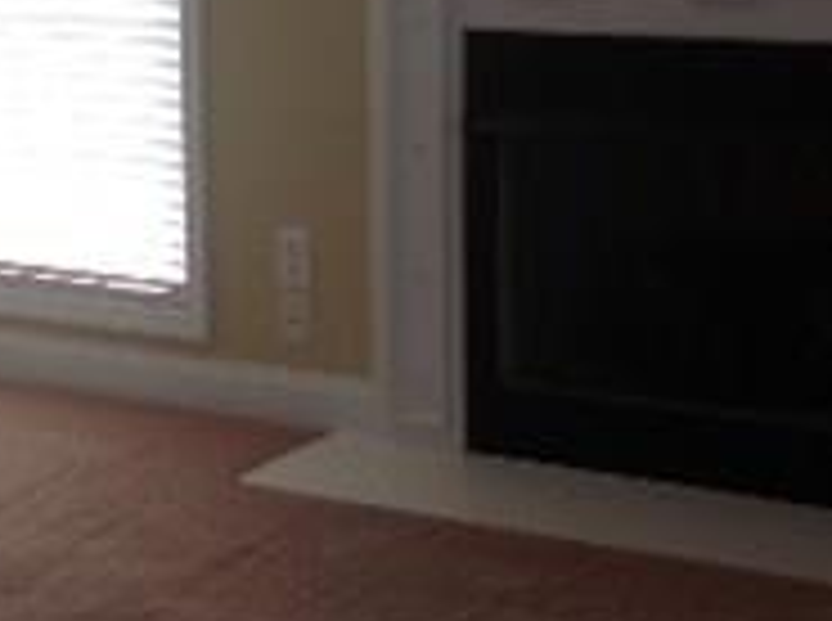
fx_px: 2903
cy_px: 212
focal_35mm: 121
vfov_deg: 12.2
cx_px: -72
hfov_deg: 15.9
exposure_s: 1/175
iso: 50
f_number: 2.4
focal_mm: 4.28
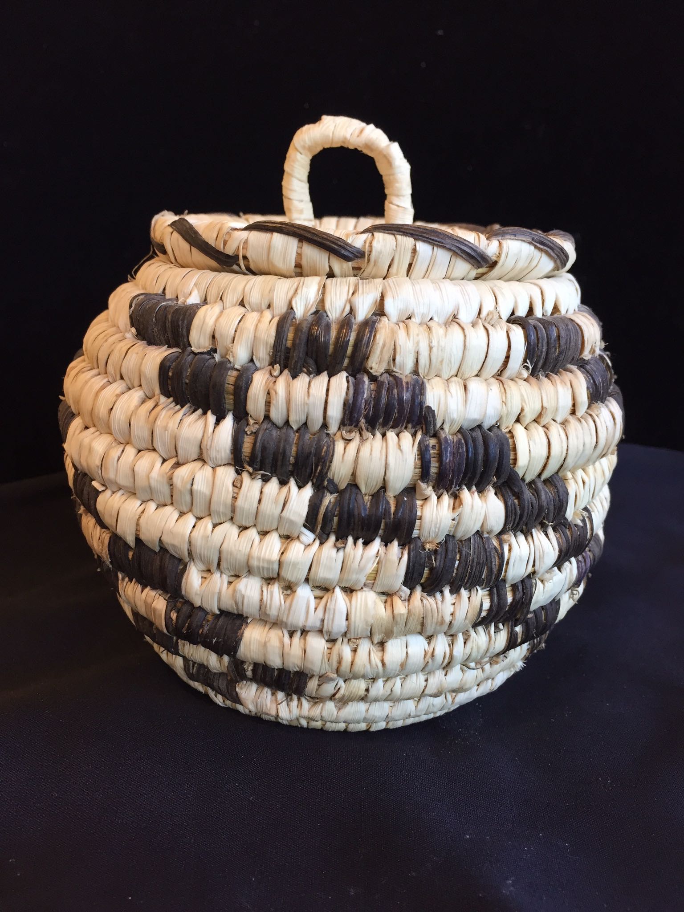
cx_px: 342
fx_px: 764
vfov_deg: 61.7
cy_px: 456
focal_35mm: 29
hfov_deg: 48.2
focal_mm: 4.15
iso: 32
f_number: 2.2
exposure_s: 1/30
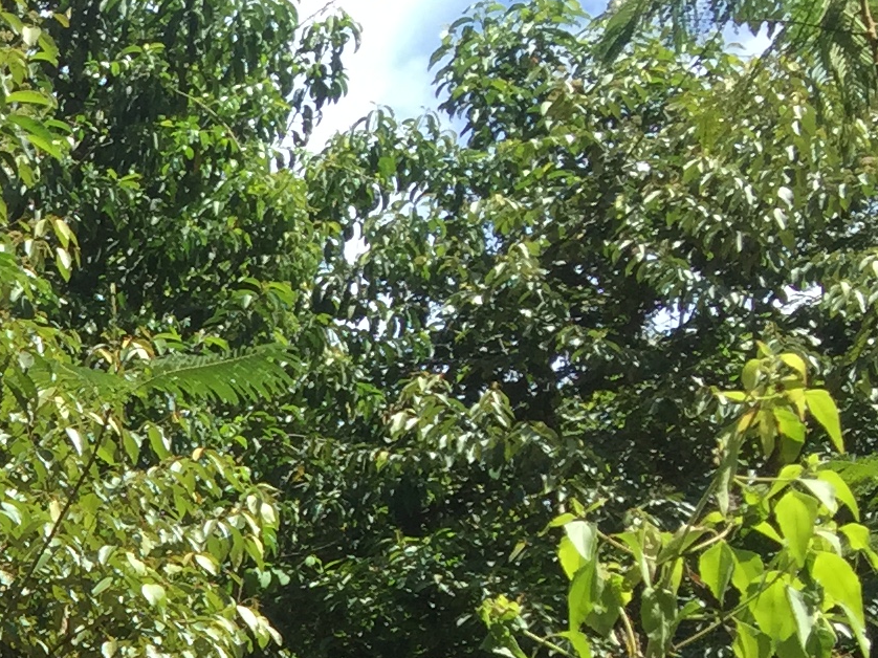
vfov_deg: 12.3
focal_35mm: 113
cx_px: -682
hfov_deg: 15.2
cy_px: 1056
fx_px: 2865
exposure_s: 1/920
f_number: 2.2
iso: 32
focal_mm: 4.15
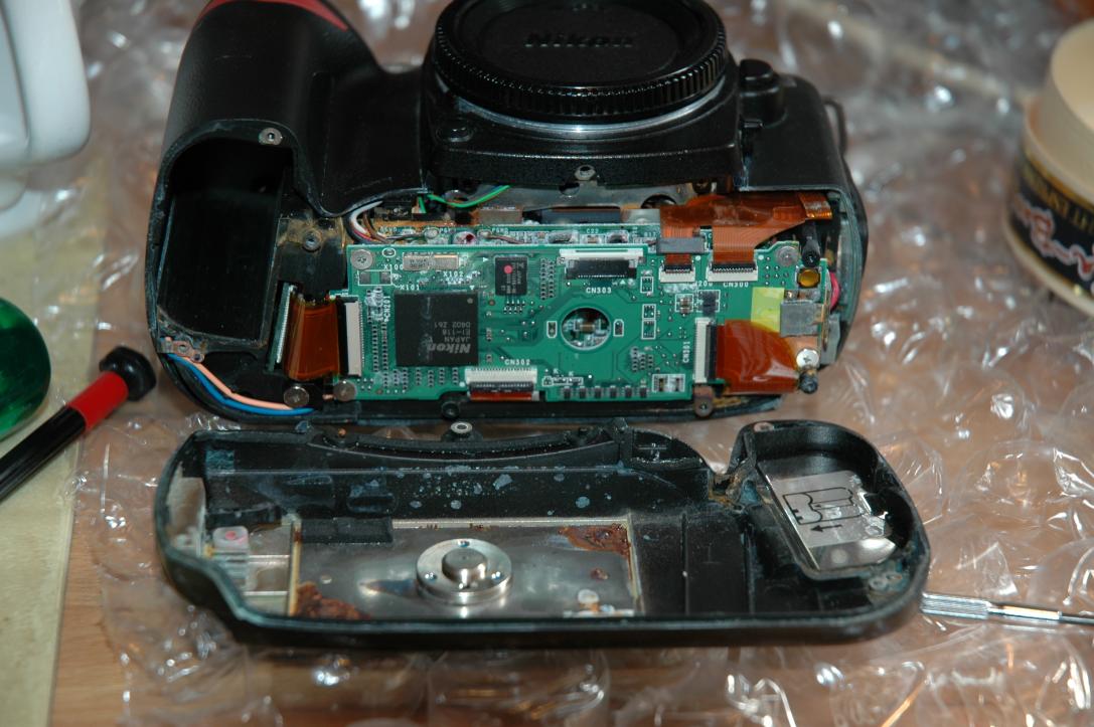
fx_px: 3188
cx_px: 547
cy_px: 364
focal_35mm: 105
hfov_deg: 19.5
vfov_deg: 13.0
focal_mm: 70
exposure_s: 1/60
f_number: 4.5
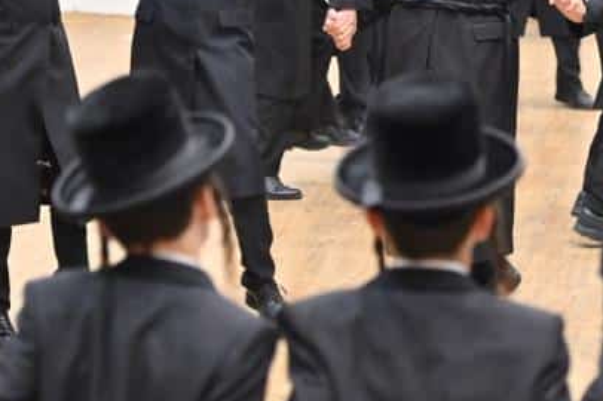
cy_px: 161
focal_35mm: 303
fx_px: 5071
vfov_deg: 4.5
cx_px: 533
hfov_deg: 6.8
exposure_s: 1/160
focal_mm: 120
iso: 1000
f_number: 4
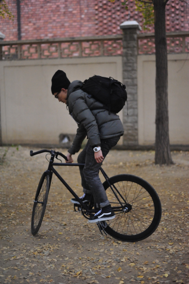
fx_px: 394
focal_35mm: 50
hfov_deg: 27.0
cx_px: 94
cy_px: 142
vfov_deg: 39.6
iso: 6400
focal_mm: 50
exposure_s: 1/20
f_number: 1.8
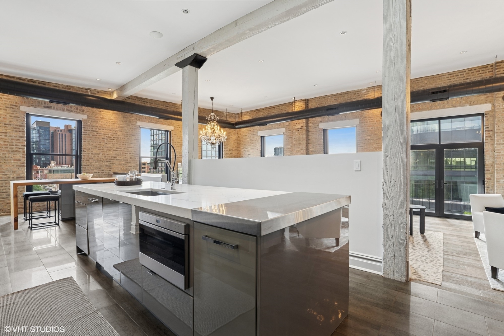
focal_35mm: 16
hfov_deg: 96.7
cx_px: 252
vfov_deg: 73.7
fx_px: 224
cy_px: 168
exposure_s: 1/50
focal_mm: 16
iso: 320
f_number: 8
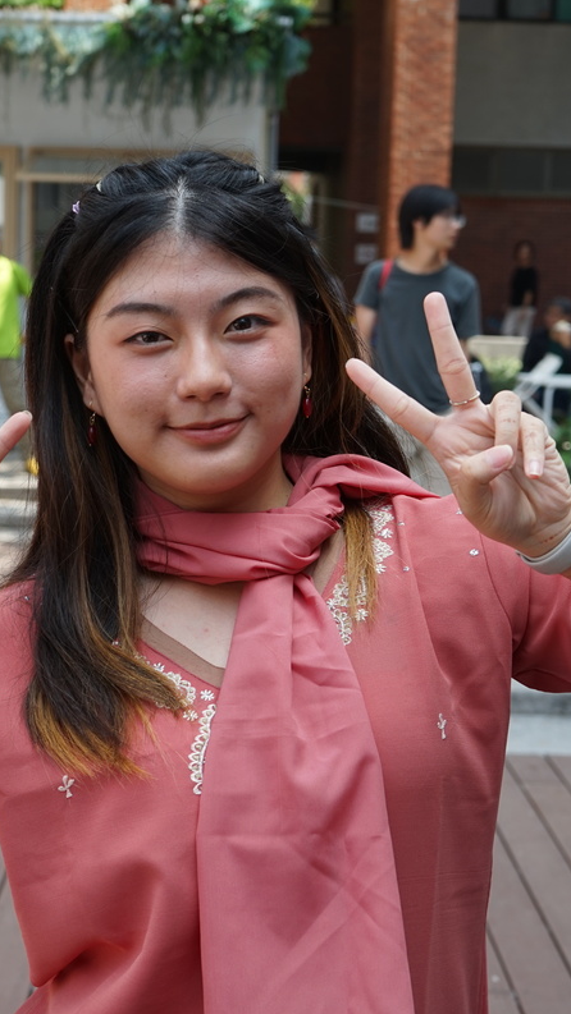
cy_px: 504
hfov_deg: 18.5
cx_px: 204
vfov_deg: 32.4
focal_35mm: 65
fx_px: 1750
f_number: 5.6
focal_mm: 41
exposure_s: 1/125
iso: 100
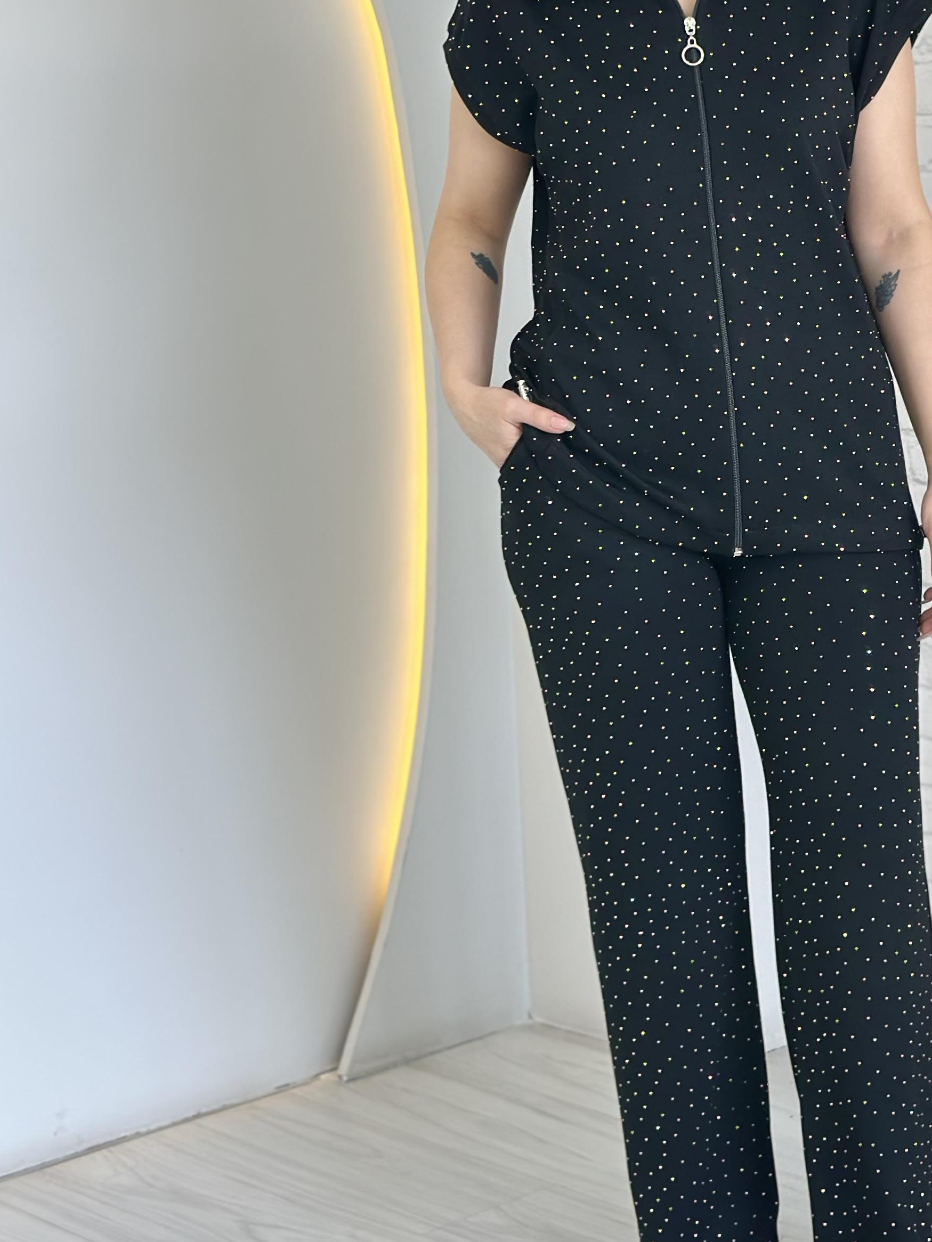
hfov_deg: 17.6
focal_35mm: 83
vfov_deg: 23.5
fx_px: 2980
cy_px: 510
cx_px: 775
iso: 64
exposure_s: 1/100
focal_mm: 6.86
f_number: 1.78
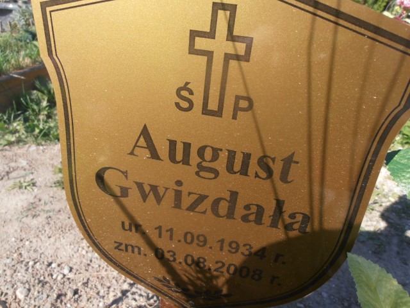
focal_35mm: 24
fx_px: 284
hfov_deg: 71.6
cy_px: 154
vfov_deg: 56.8
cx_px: 205
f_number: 3
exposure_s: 1/640
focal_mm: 4.2
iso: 80
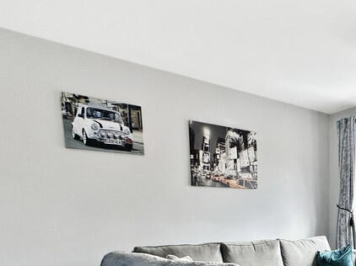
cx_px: 263
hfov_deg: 51.9
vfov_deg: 37.3
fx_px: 349
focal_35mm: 34
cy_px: 266
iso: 160
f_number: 2.2
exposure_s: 1/99
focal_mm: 2.22
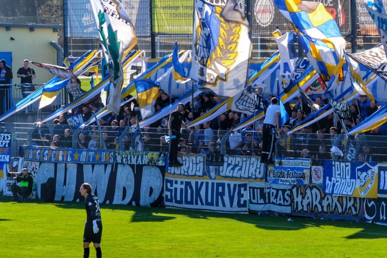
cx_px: 269
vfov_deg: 5.4
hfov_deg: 8.1
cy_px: 92
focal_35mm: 253
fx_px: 2720
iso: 200
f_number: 8
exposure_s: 1/140
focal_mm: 93.2
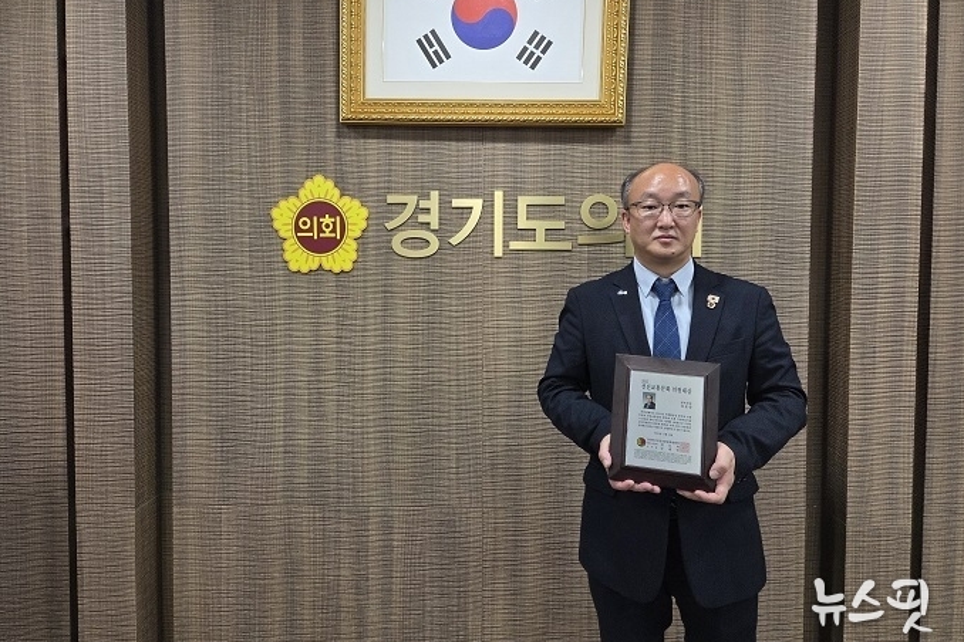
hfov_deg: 73.7
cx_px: 482
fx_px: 643
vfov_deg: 53.1
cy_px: 298
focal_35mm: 24
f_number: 1.8
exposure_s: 1/120
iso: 160
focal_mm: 5.4
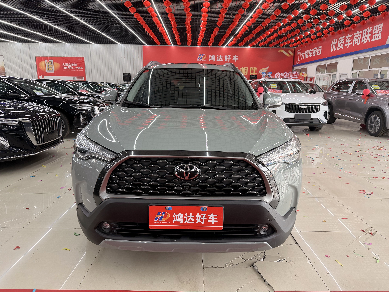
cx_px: 194
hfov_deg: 71.6
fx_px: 270
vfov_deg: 56.8
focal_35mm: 24
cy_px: 146
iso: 160
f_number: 1.78
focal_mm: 6.76
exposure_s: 1/100
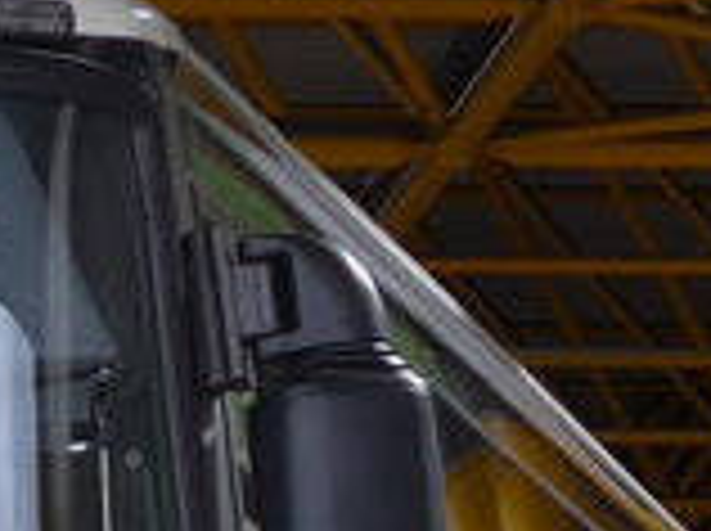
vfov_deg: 3.7
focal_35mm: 396
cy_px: 1130
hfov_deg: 5.0
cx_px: -418
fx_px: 8121
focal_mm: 10.7
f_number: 3.3
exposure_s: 1/125
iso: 80
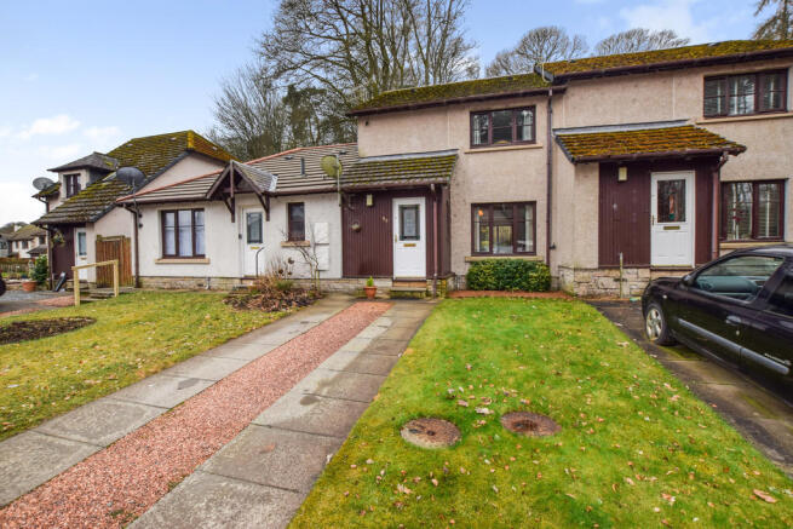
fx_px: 330
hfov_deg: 100.4
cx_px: 396
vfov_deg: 77.4
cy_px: 264
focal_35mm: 15
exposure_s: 1/160
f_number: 6.3
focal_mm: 10
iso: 100
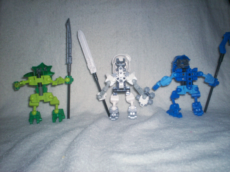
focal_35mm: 36
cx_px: 115
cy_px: 86
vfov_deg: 39.7
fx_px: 239
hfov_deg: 51.4
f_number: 4.5
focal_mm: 6
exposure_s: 1/60
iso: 140
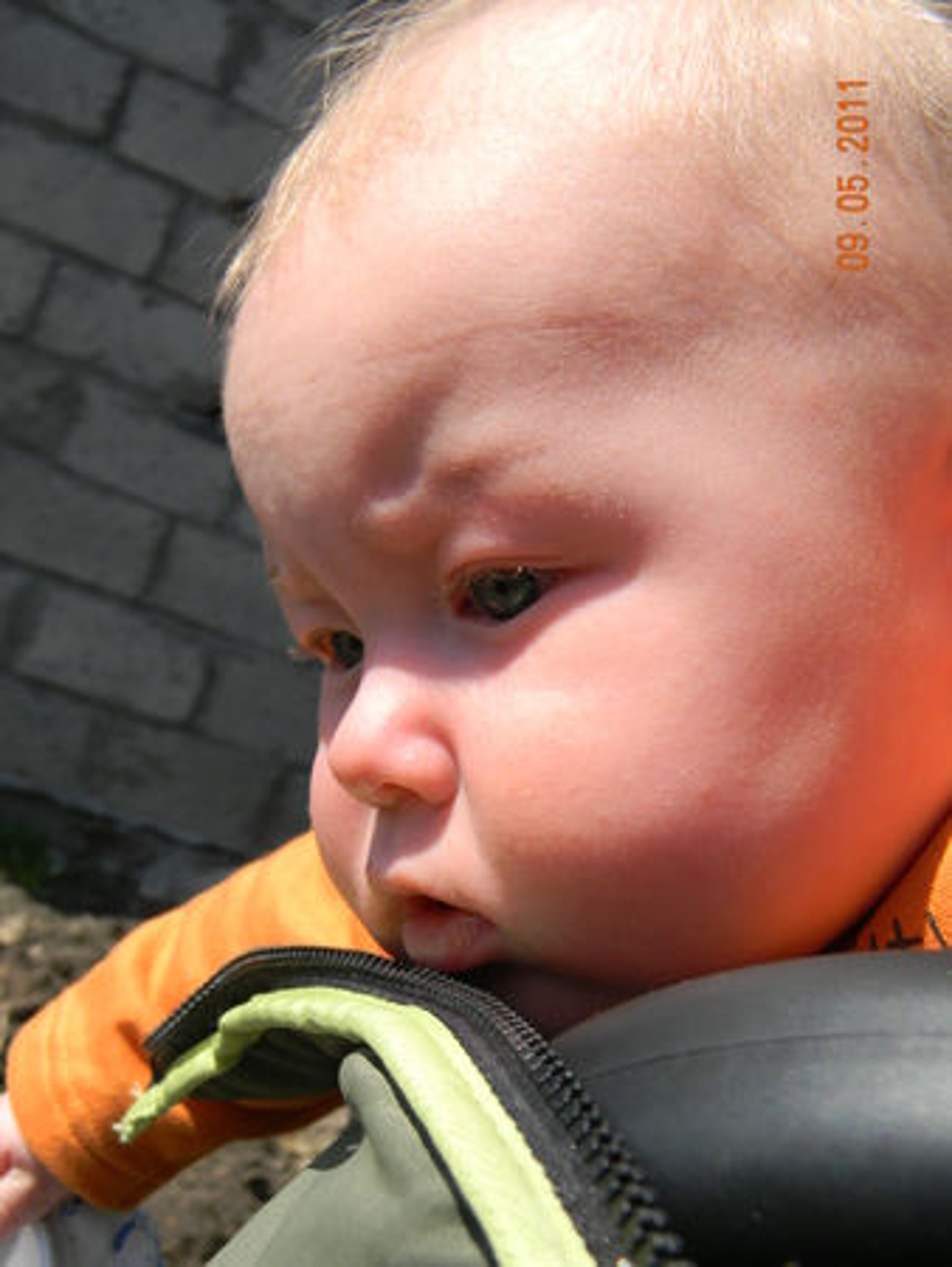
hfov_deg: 35.2
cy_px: 634
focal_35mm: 41
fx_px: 1502
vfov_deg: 45.8
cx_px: 476
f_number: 3.8
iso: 80
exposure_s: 1/615
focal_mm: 7.3
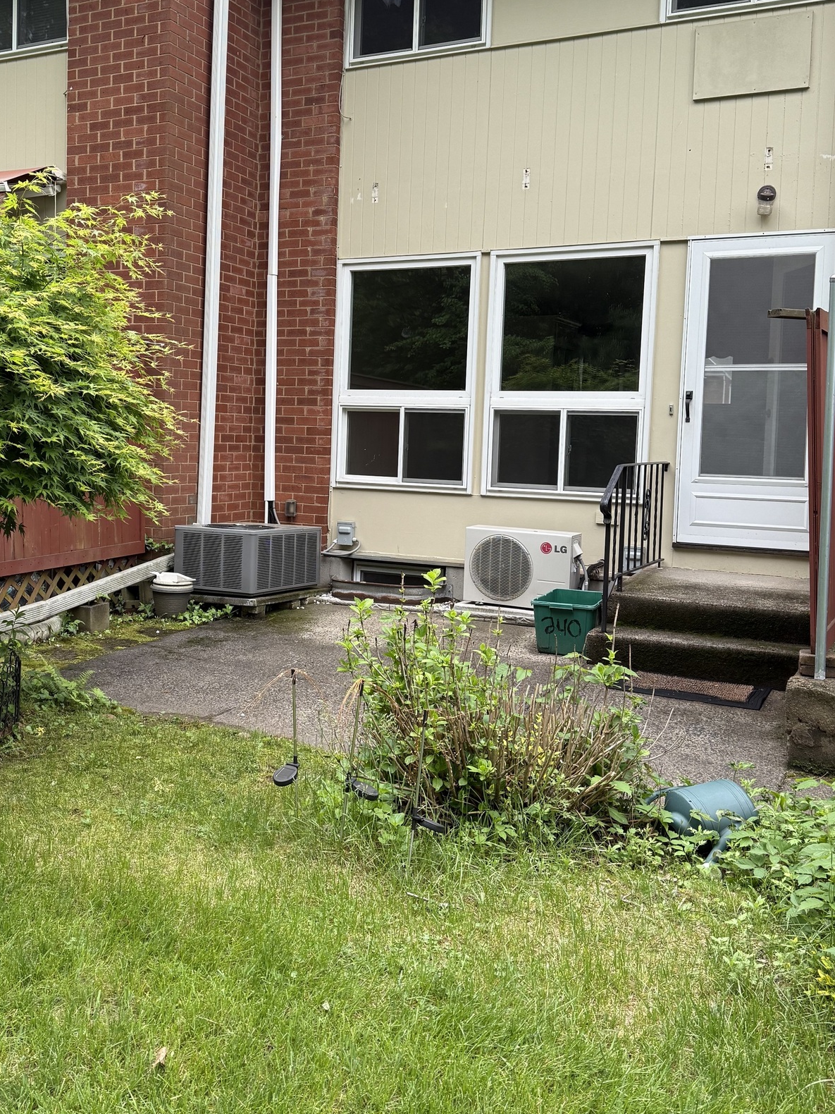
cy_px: 482
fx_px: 1126
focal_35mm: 35
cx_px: 328
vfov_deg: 52.5
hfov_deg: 40.5
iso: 100
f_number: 1.78
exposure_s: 1/955
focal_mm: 6.76
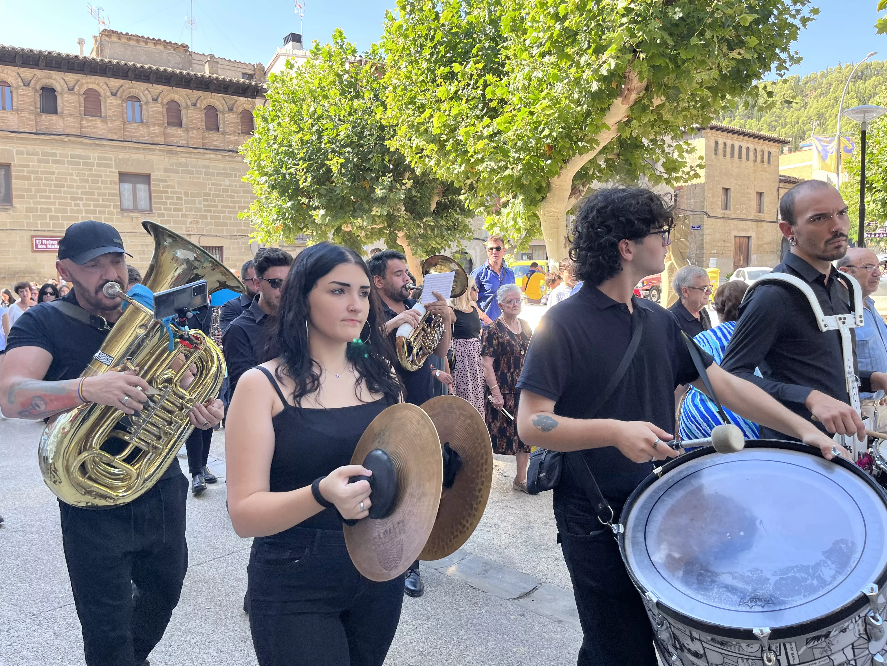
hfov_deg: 67.3
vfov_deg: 53.1
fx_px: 666
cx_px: 444
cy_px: 333
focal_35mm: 26
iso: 50
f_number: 1.6
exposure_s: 1/316
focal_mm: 5.1
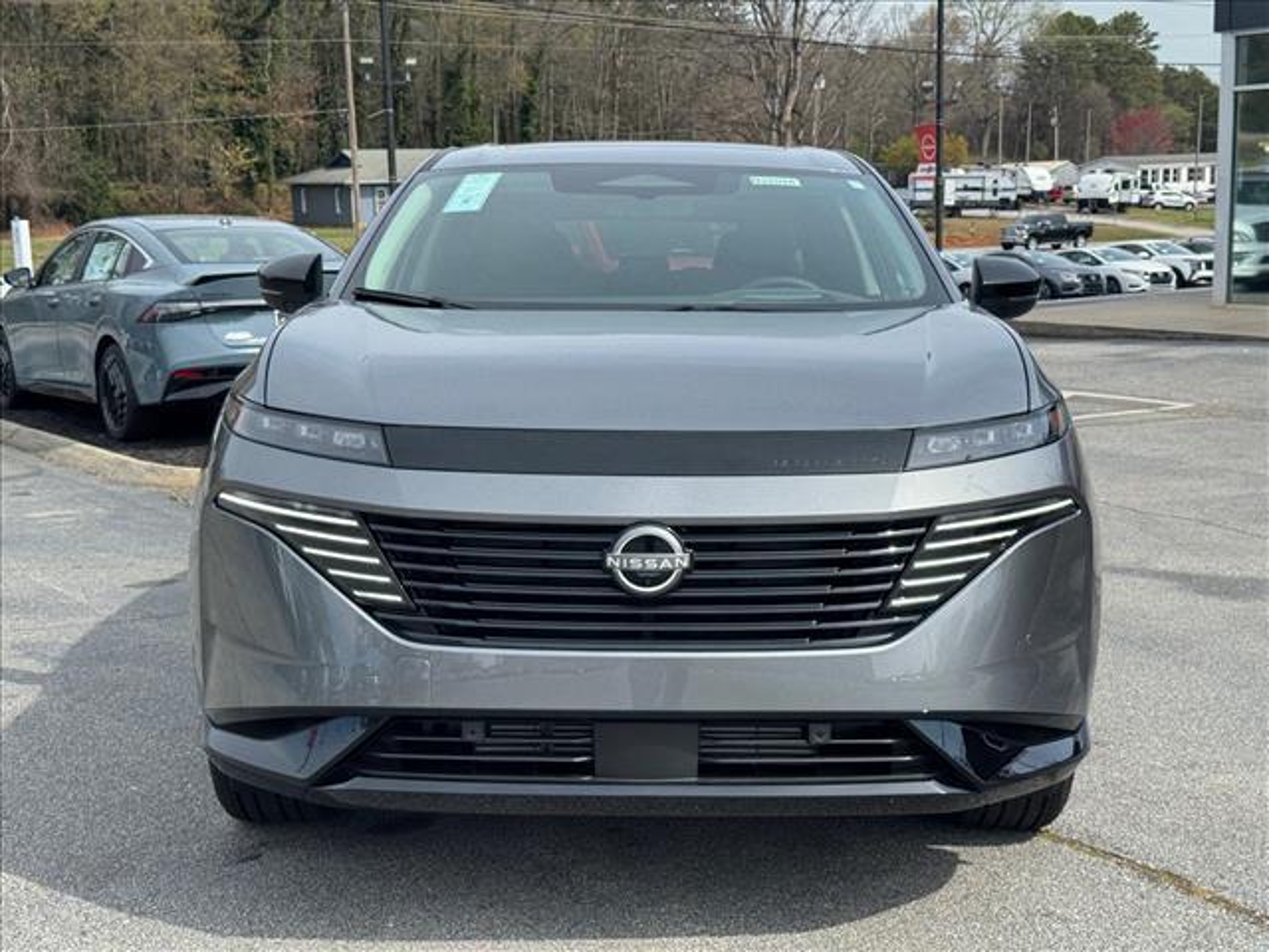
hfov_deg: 39.7
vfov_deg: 30.3
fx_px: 1760
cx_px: 634
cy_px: 476
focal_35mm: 48
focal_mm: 6.76
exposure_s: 1/2833
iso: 64
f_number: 1.78
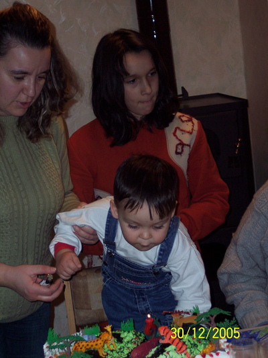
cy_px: 179
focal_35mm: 91
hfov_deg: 16.2
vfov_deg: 21.5
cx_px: 134
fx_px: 939
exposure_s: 1/90
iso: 200
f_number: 4.1
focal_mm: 18.7
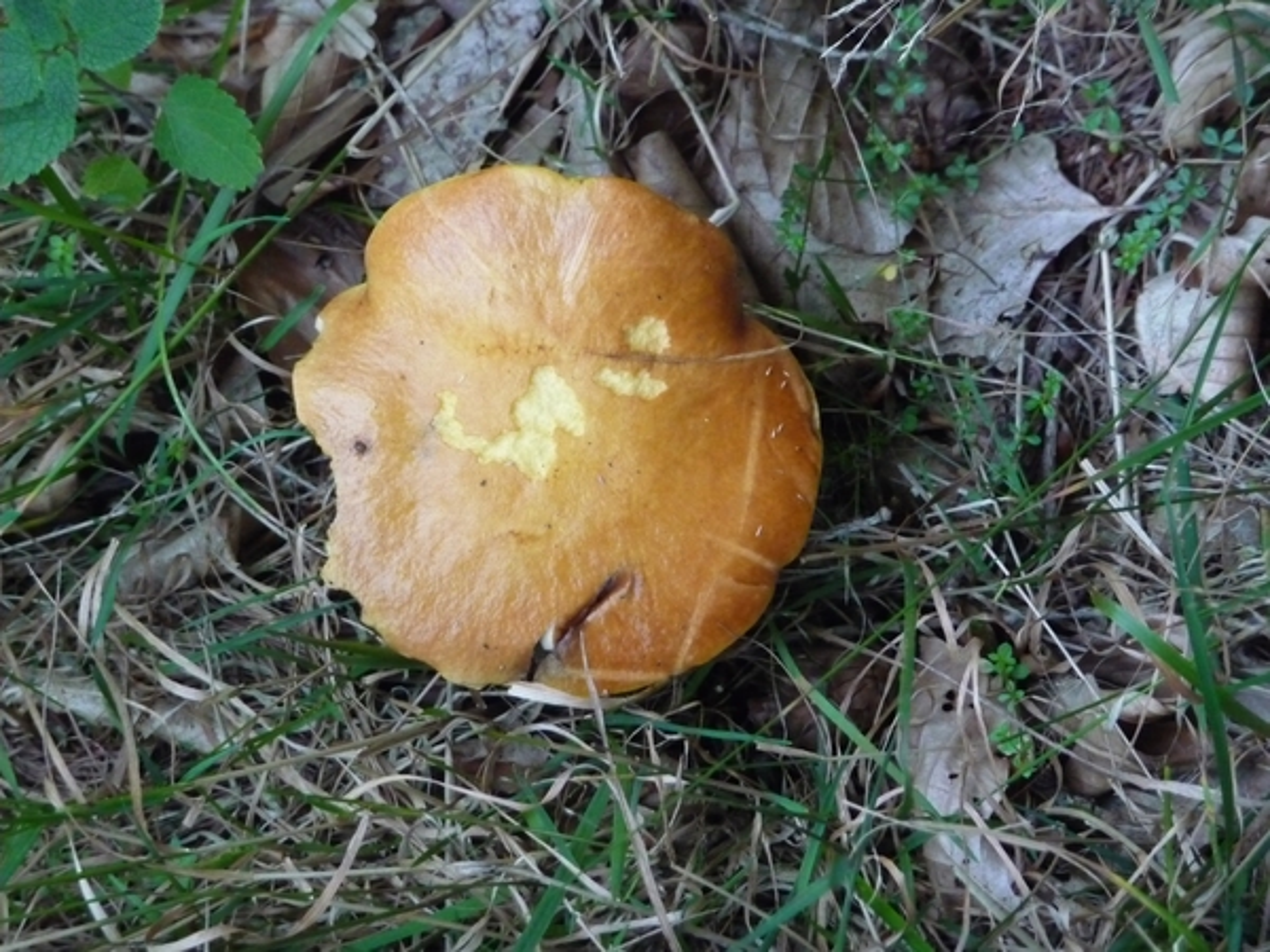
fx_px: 6531
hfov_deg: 11.1
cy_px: 476
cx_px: 635
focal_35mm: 178
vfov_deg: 8.3
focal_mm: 30.5
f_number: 4.8
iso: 800
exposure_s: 1/80
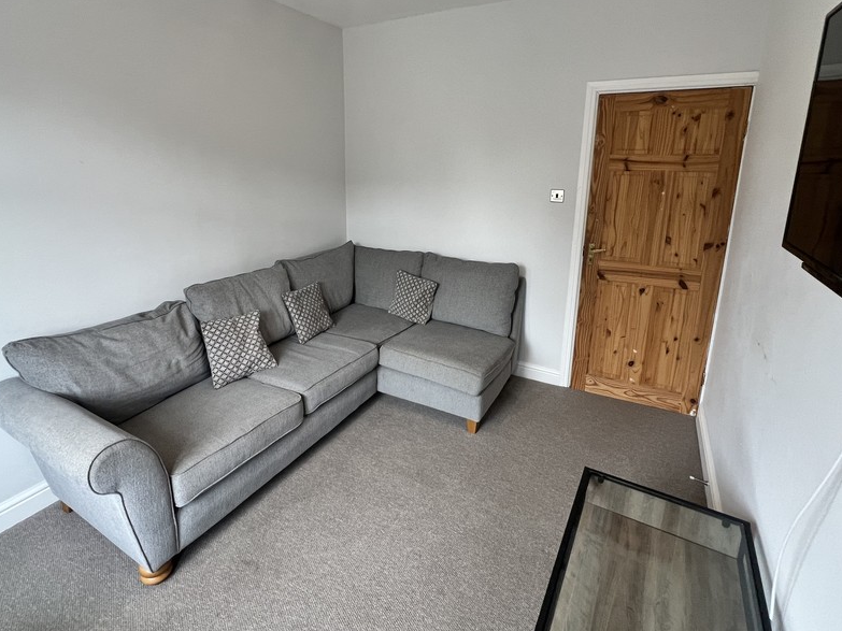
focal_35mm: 17
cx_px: 408
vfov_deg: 74.1
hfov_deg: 91.0
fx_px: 413
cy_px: 261
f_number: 1.8
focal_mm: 1.57
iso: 125
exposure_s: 1/99
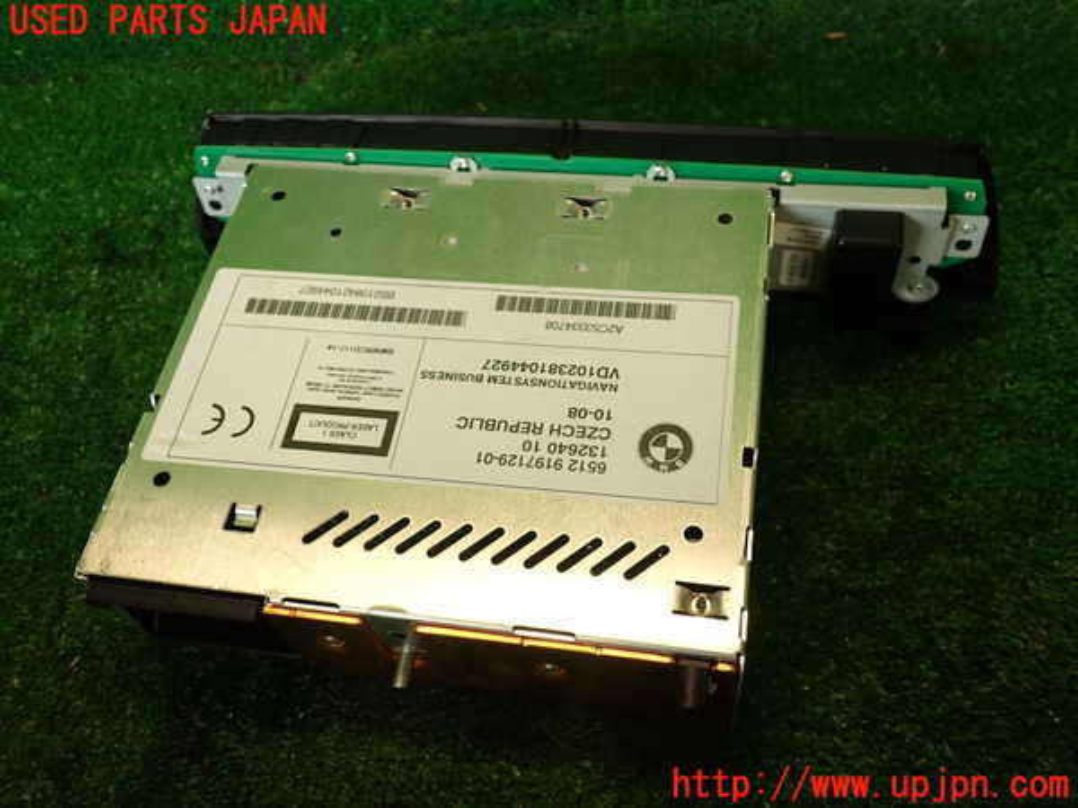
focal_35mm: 32
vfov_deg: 44.2
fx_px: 997
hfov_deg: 56.8
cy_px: 404
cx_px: 539
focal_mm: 5.79
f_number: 2.4
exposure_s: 1/60
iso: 100
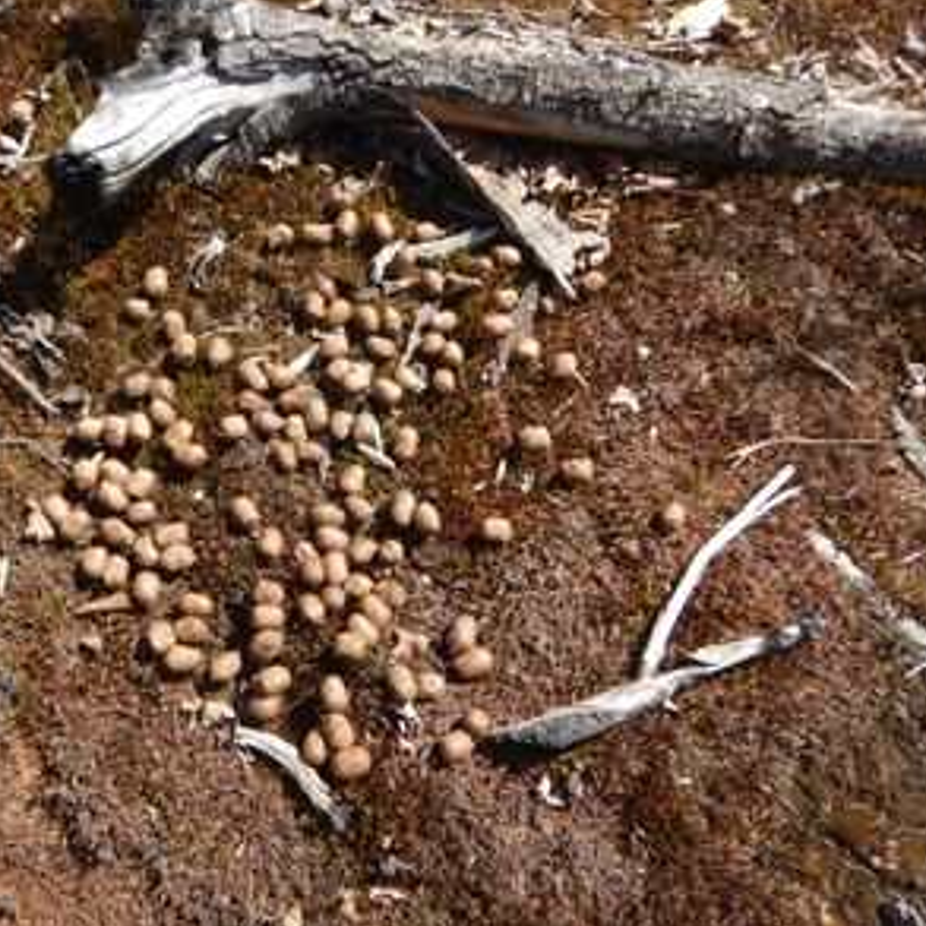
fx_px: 878
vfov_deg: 55.6
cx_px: 344
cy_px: 458
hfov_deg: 55.0
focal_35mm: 29
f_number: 2.8
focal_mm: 4.3
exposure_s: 1/800
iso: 125
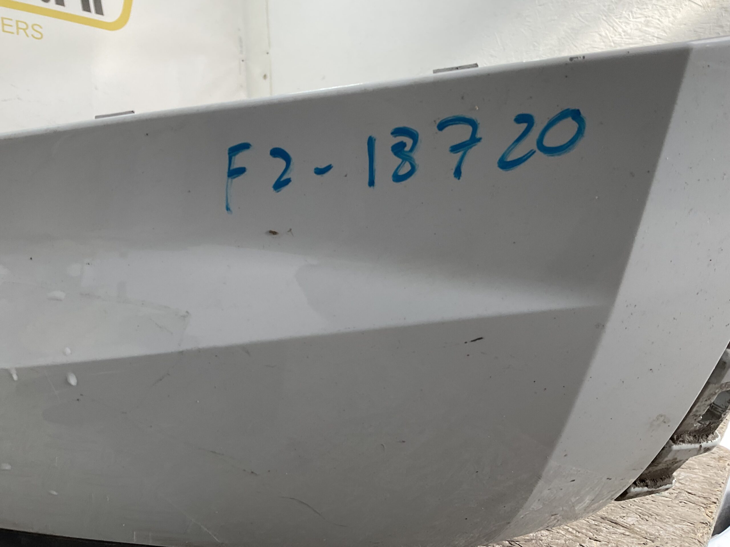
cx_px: 365
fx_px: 612
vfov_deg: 48.2
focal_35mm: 29
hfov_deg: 61.7
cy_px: 274
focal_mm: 3
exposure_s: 1/120
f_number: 1.8
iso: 16
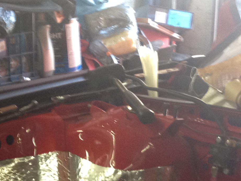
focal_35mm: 125
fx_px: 870
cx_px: 129
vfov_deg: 11.4
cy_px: 260
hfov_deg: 15.8
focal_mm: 4.28
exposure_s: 1/20
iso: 125
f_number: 2.4
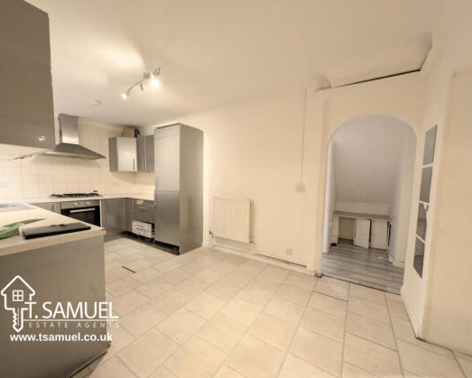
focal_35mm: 13
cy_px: 196
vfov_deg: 92.2
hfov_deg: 104.6
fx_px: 182
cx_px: 216
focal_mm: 2.23
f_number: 1.95
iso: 200
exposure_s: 1/16.7
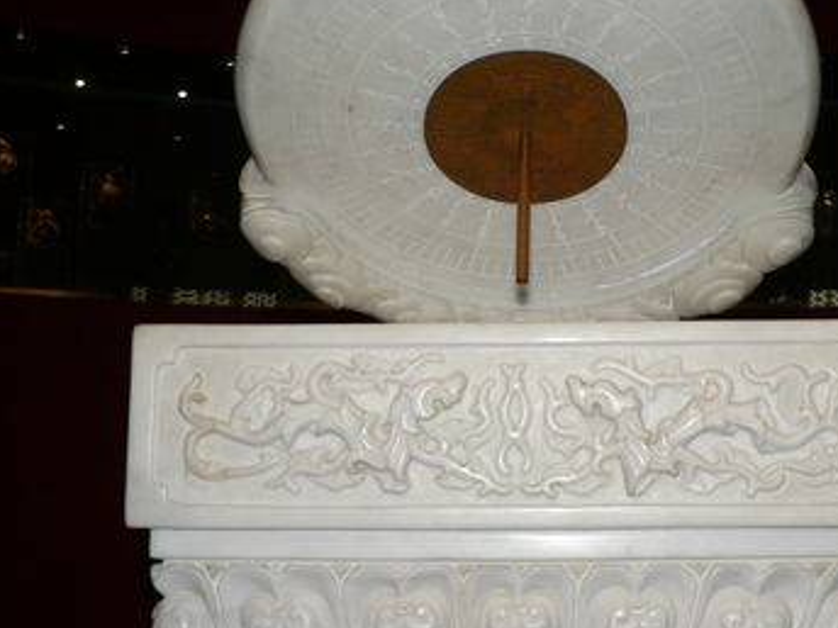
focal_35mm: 57
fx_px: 1380
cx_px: 536
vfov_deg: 25.5
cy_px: 190
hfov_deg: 33.6
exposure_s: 1/60
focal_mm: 6.9
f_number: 2.8
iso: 100
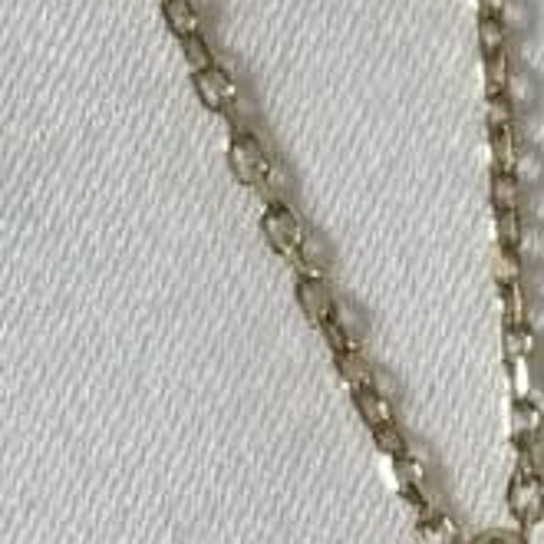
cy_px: 257
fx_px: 5085
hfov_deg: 6.1
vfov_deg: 6.1
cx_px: 528
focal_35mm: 286
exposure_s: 1/191
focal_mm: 5.96
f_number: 1.6
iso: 32
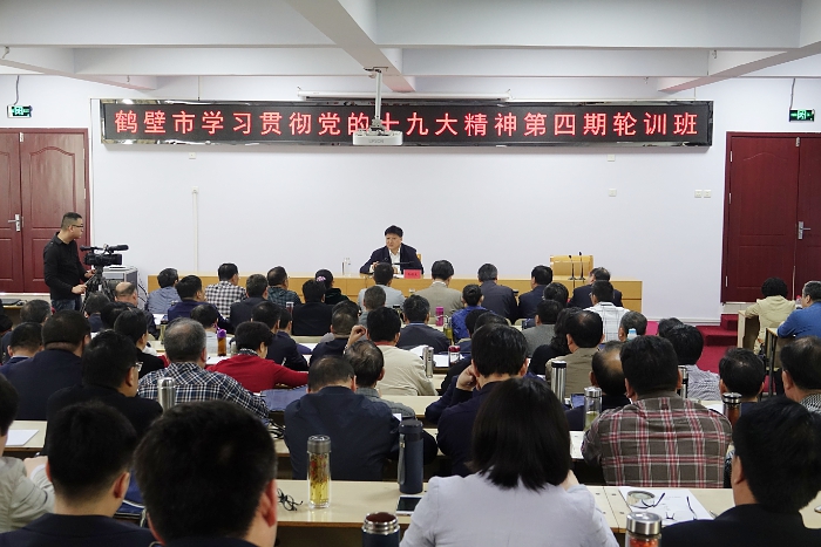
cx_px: 410
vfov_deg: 29.3
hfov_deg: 42.7
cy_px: 274
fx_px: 1049
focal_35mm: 46
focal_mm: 16.92
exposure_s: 1/50
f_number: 3.2
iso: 640
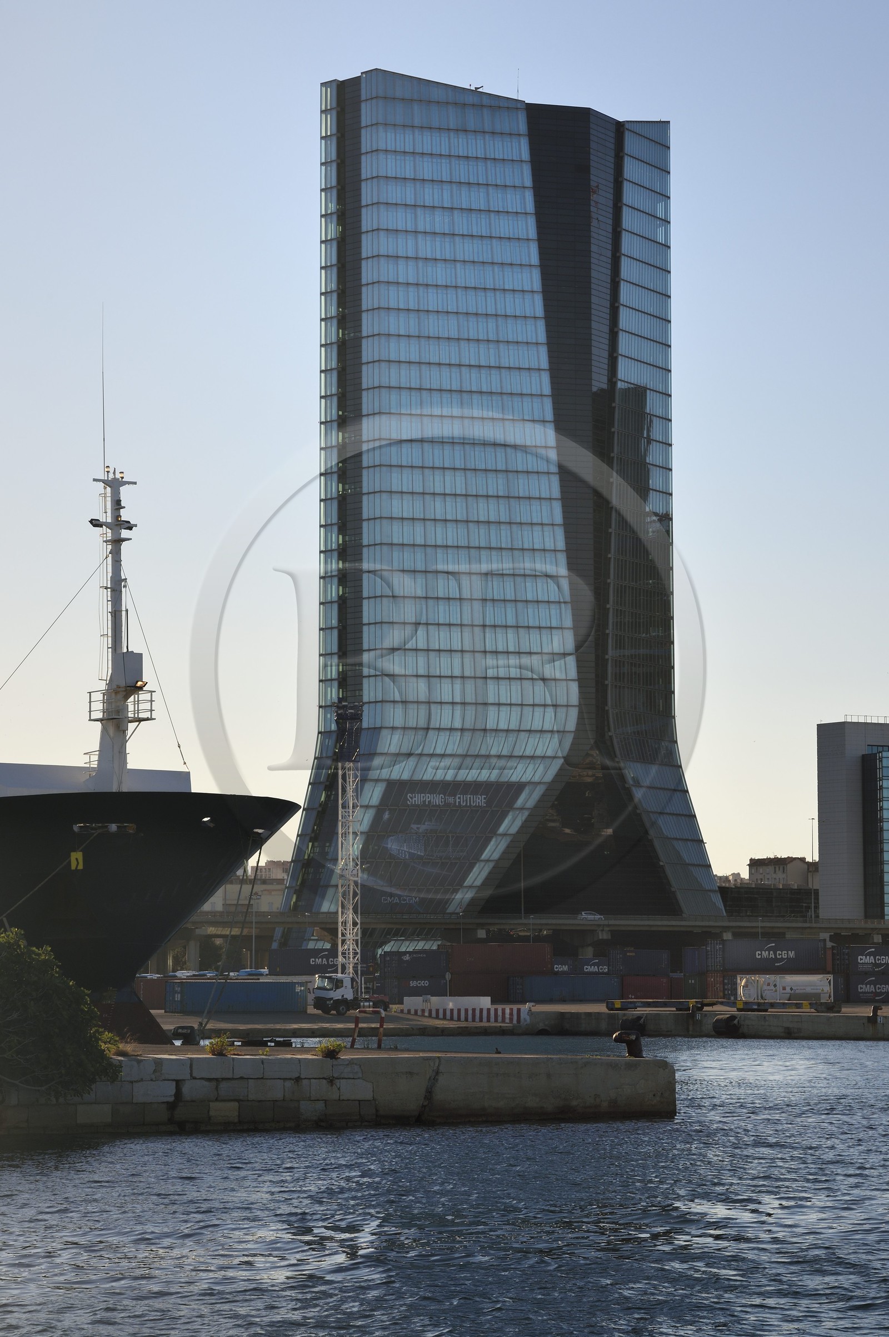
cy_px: 668
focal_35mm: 105
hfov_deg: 13.0
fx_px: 3895
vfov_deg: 19.5
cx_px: 444
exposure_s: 1/400
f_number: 11
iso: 200
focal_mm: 105
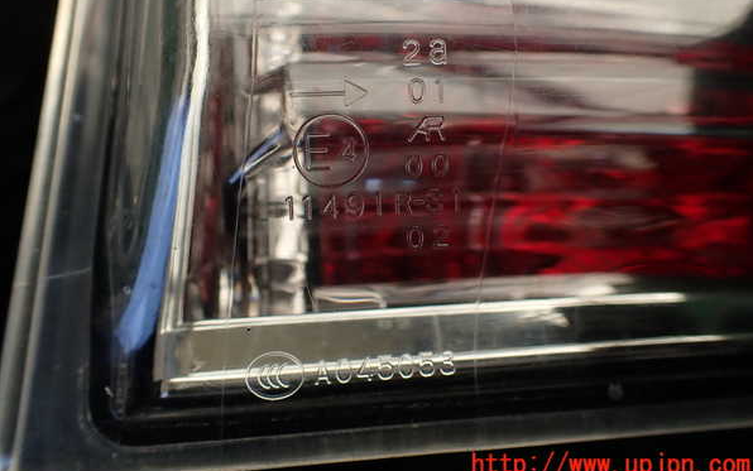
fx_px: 657
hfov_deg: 59.6
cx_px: 378
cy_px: 197
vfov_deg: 39.4
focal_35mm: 32
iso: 100
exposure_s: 1/160
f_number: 3.2
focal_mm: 5.4
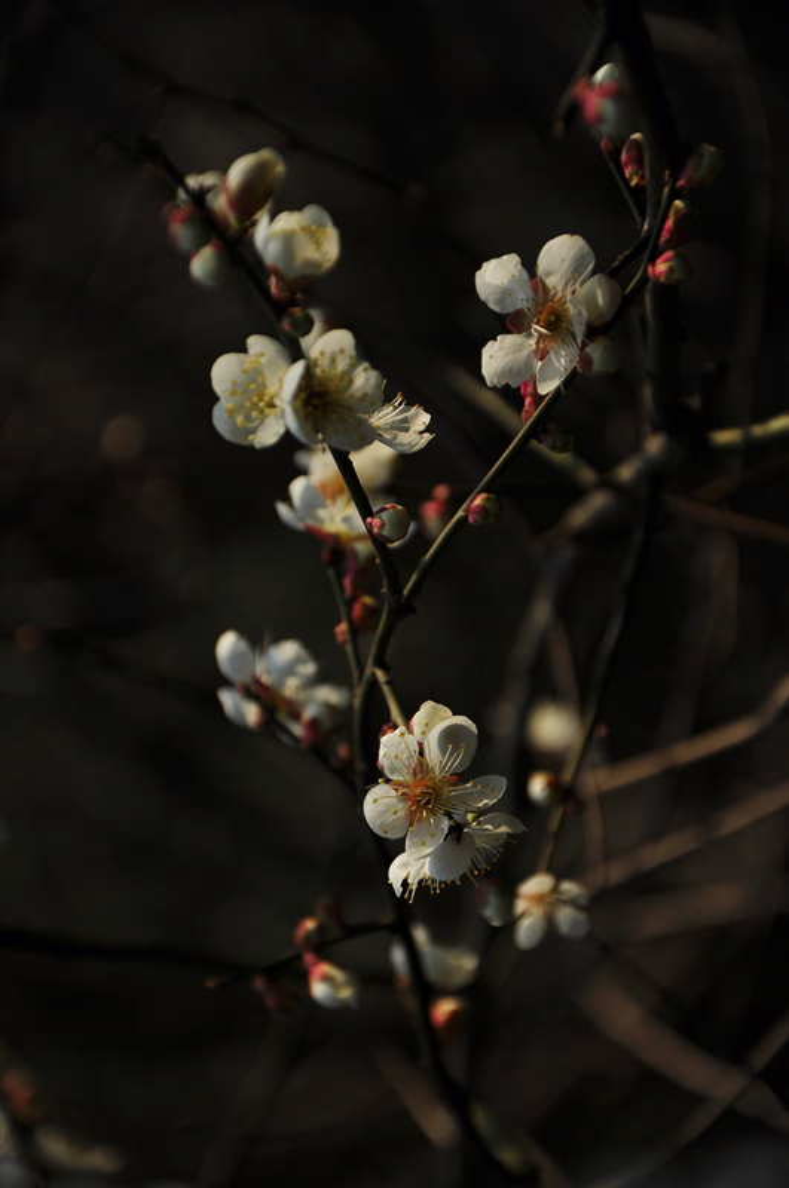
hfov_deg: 8.7
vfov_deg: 13.1
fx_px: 5193
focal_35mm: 158
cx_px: 394
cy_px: 594
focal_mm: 105
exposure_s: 1/1000
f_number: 5.6
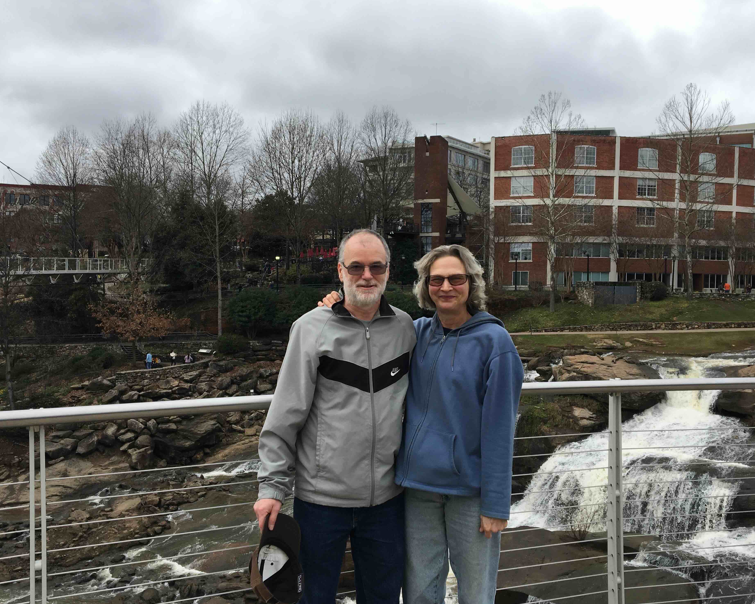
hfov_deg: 57.2
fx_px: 693
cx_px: 384
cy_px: 306
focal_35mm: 31
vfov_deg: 47.1
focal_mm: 4.15
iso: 25
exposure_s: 1/615
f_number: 2.2
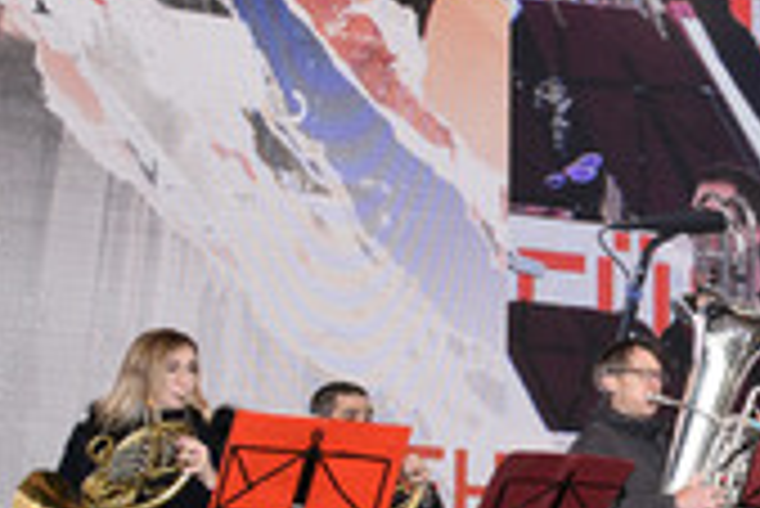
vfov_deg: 8.3
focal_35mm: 165
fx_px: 3486
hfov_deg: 12.1
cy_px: 391
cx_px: 965
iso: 400
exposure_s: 1/125
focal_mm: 62
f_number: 6.3
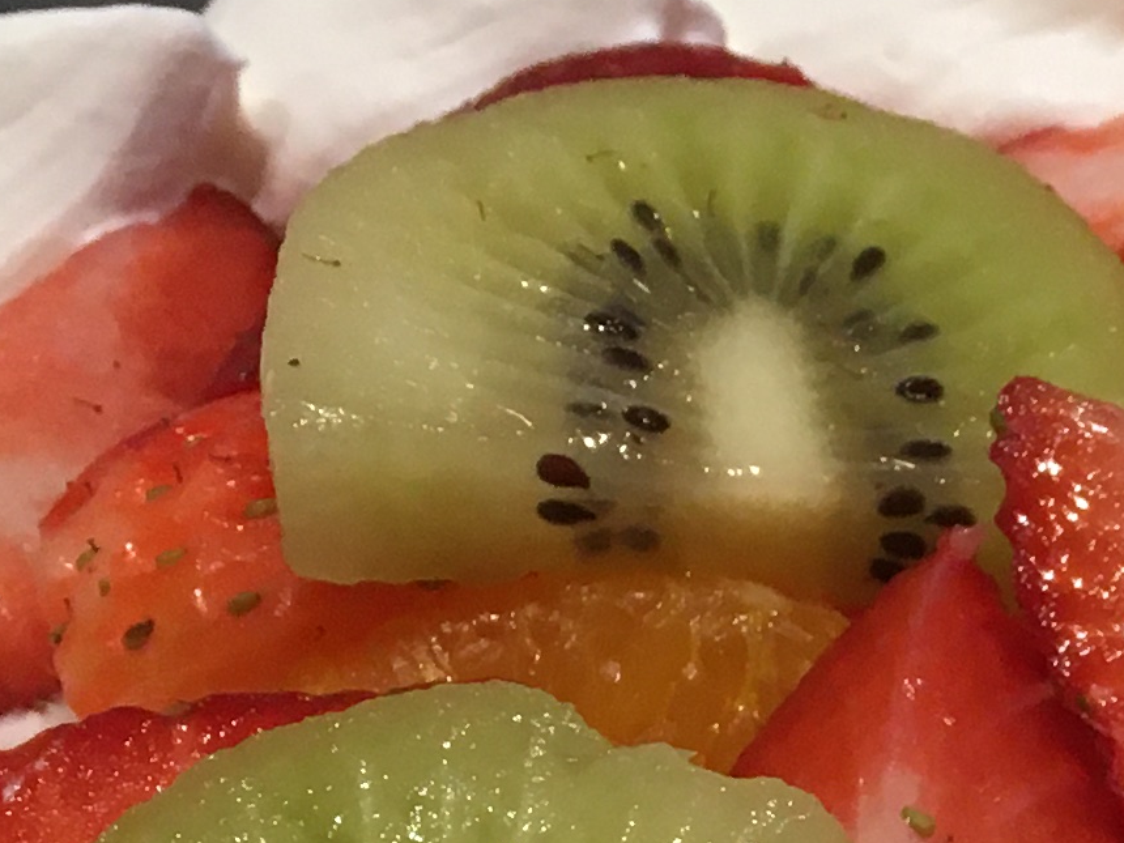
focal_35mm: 136
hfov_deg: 13.0
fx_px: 4416
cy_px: 1434
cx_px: 2075
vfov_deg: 10.4
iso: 32
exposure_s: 1/30
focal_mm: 4.15
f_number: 2.2
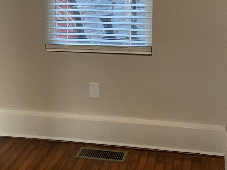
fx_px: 538
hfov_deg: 23.6
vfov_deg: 17.6
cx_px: 61
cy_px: 6
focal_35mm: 82
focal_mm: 3
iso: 80
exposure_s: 1/60
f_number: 1.8
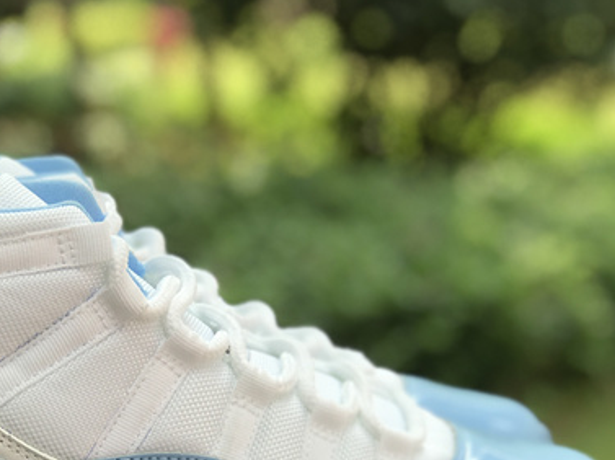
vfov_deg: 13.1
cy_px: 417
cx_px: 214
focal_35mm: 112
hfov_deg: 17.5
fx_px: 1988
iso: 20
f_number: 2.8
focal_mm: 6.6
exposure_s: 1/138
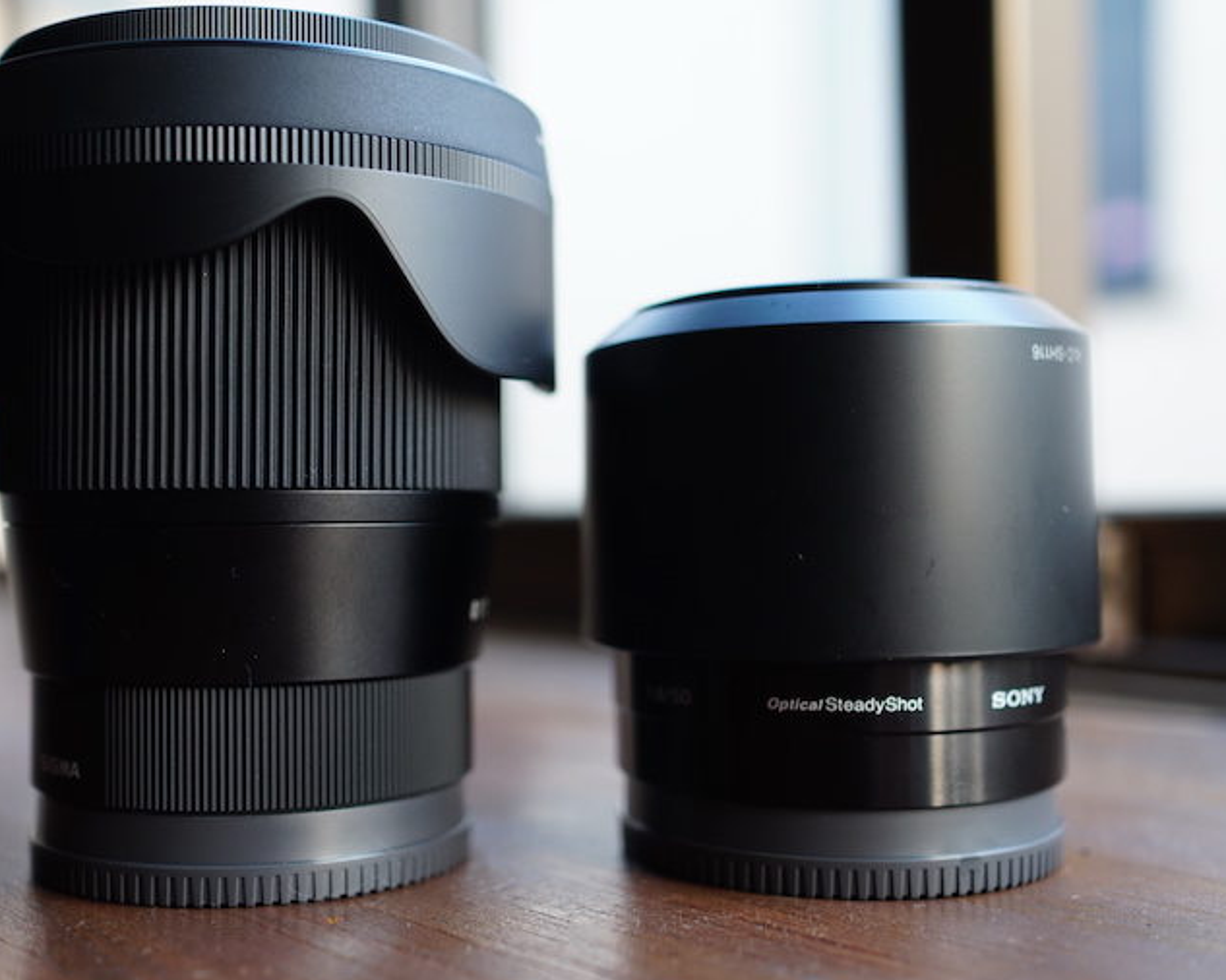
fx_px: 1487
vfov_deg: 36.5
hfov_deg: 44.6
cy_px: 490
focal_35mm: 41
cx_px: 507
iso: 400
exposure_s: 1/30
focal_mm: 24
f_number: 2.5
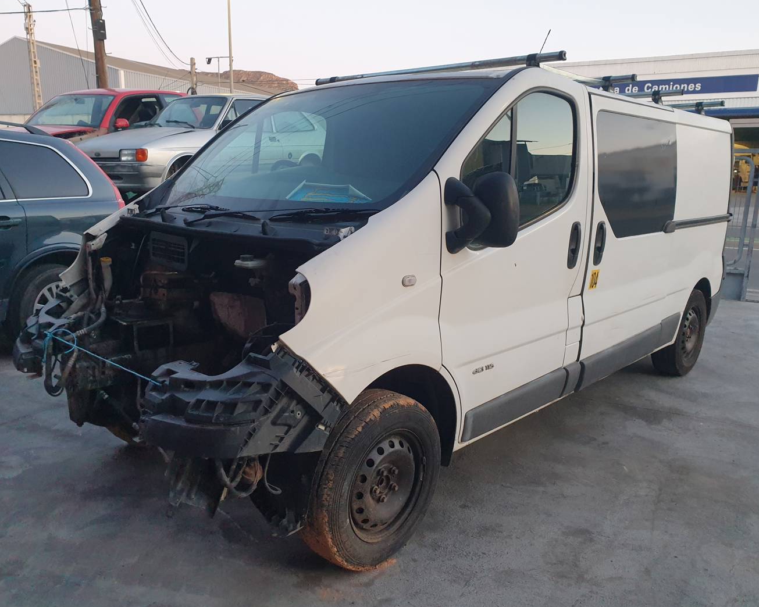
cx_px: 382
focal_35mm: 28
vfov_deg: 51.5
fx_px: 629
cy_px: 305
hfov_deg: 62.2
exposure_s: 1/50
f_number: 2.4
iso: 250
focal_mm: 4.3
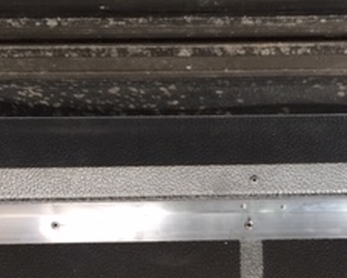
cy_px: 296
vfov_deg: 18.5
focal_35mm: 80
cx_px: 233
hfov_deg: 23.7
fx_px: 822
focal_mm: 4.15
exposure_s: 1/120
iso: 50
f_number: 2.2
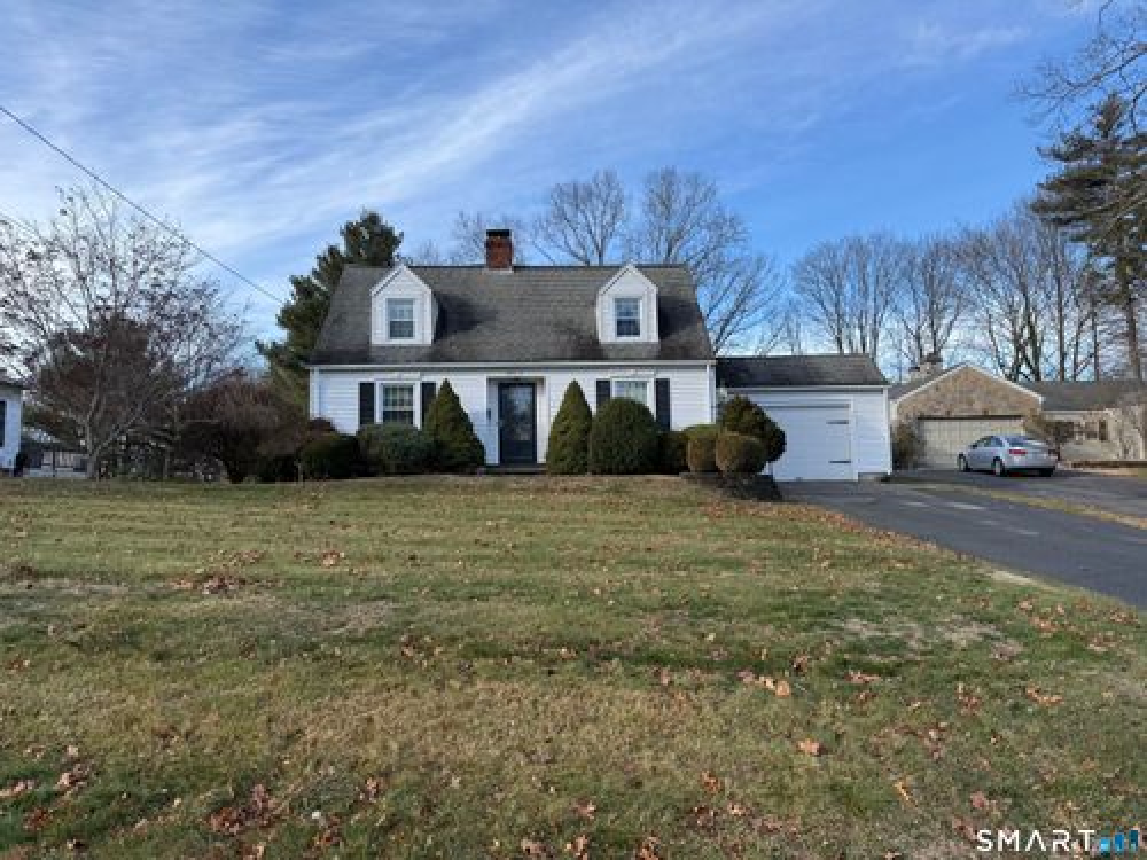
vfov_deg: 56.8
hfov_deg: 71.6
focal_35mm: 24
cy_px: 430
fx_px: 795
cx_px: 574
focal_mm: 6.76
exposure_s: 1/2169
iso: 80
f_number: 1.78
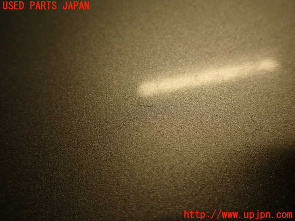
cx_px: 148
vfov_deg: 44.2
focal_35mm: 32
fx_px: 273
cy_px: 110
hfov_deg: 56.8
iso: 100
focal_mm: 5.79
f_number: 2.4
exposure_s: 1/100
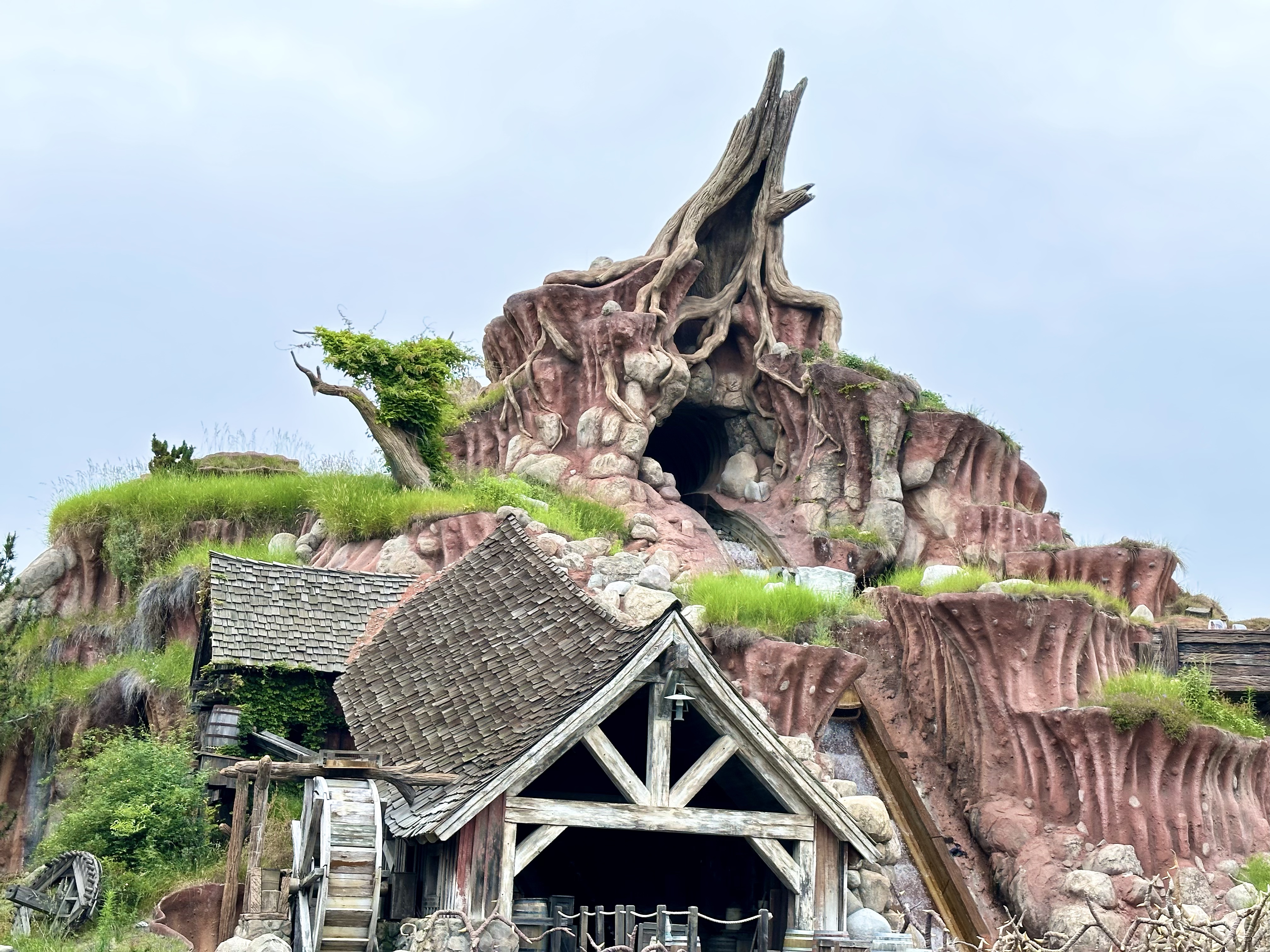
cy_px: 476
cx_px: 635
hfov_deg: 39.7
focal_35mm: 48
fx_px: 1761
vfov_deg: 30.3
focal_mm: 6.86
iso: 64
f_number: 1.78
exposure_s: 1/836
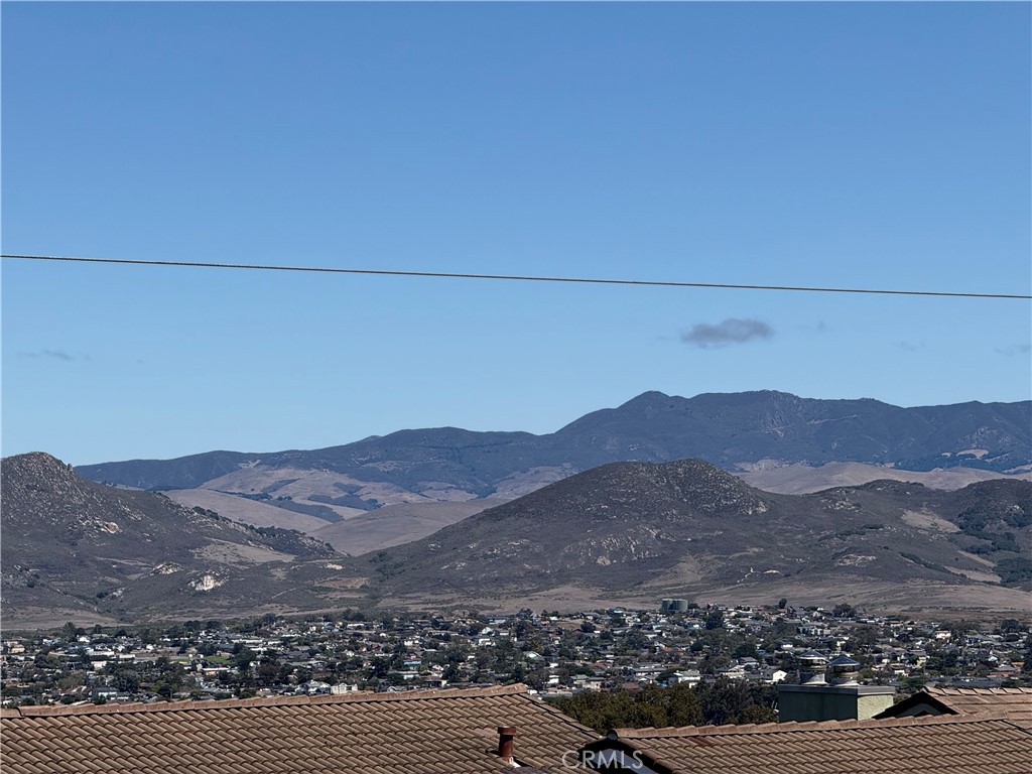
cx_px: 516
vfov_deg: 12.3
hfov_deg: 16.4
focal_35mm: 120
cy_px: 387
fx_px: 3578
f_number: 2.8
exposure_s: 1/2933
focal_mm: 15.66
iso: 64
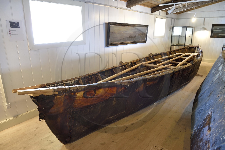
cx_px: 112
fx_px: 150
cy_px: 75
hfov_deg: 73.8
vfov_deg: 53.1
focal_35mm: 24
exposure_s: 1/6
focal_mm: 24
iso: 800
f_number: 6.3
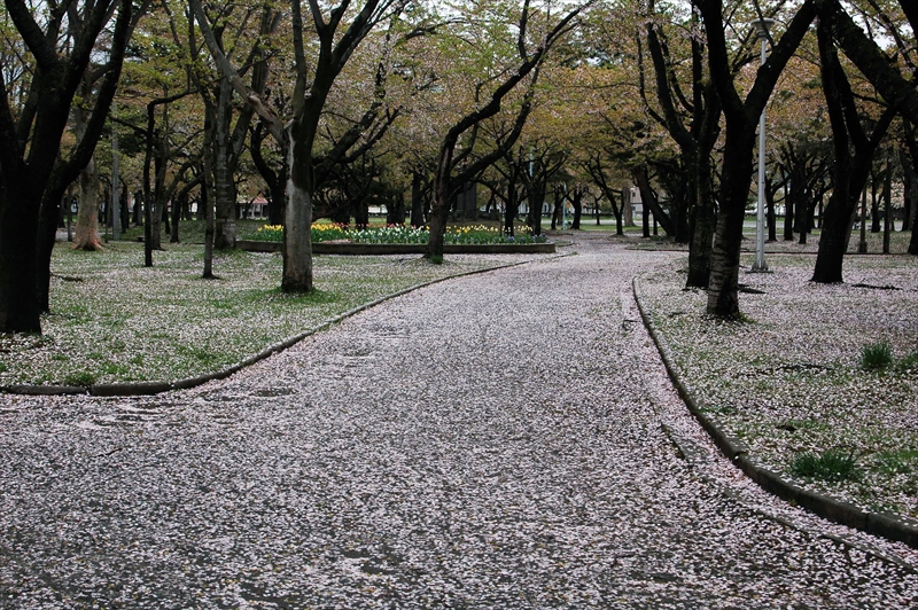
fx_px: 1452
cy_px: 305
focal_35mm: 57
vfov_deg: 23.7
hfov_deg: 35.1
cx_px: 459
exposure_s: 1/250
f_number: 8
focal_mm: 38
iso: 400
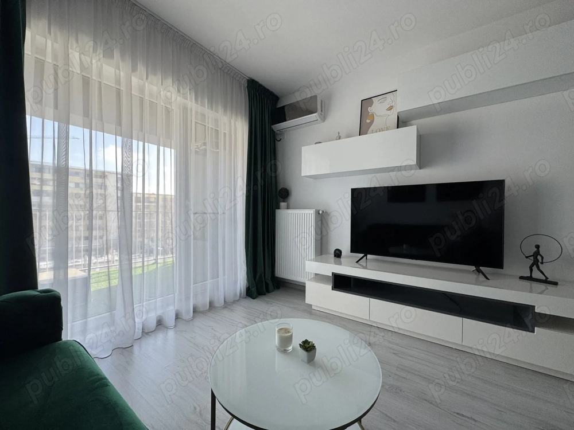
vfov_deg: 85.7
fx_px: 232
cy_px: 215
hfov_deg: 102.1
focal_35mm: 14
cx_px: 287
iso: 80
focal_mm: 2.22
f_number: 2.2
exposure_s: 1/99
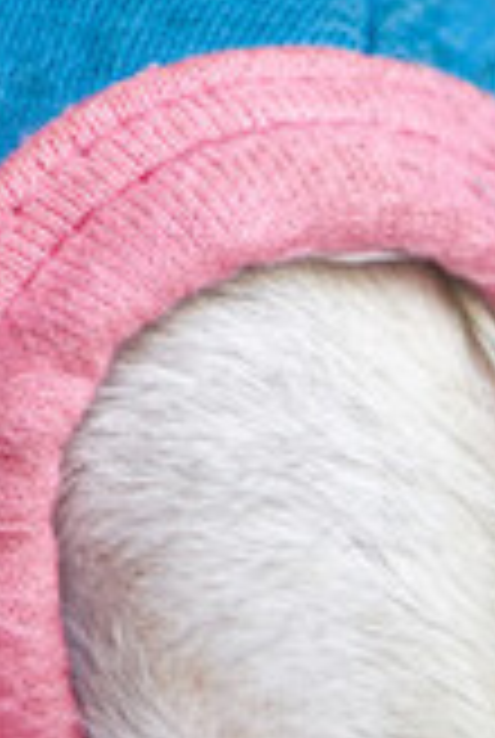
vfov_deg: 4.0
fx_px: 10515
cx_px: -155
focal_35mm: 512
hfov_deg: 2.7
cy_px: -117
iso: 100
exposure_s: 1/400
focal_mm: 70
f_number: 2.8
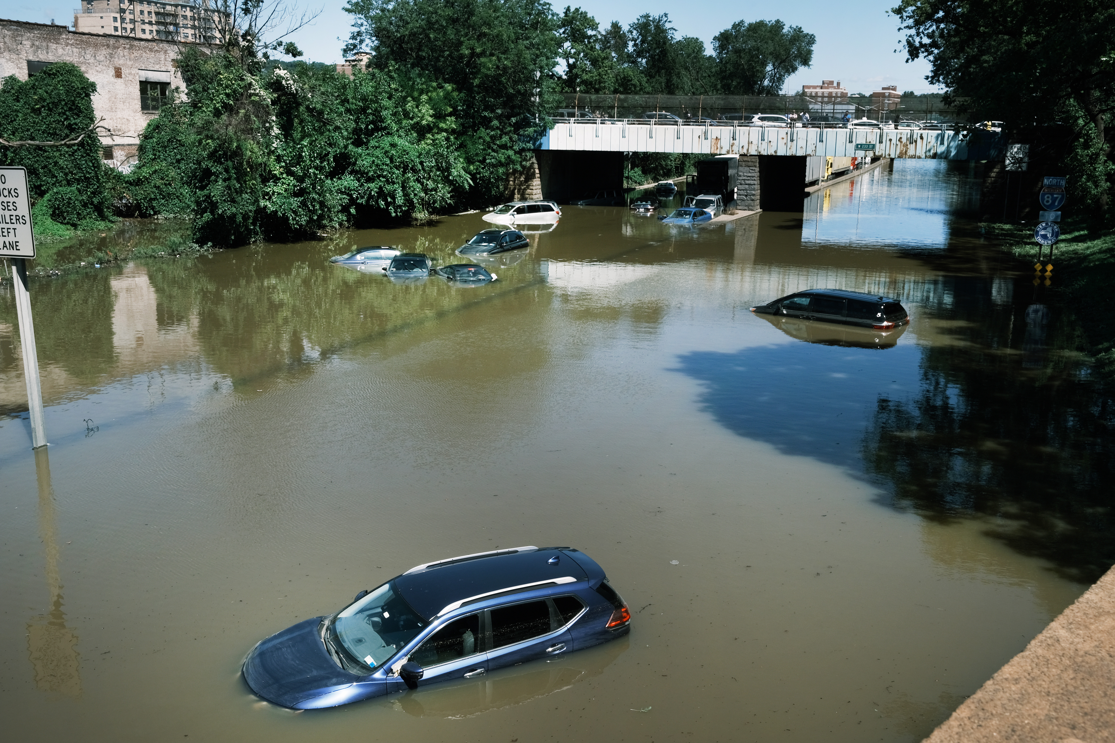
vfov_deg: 38.9
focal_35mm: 34
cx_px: 558
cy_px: 372
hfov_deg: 55.8
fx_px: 1053
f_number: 10
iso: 160
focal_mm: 22.7
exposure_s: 1/350
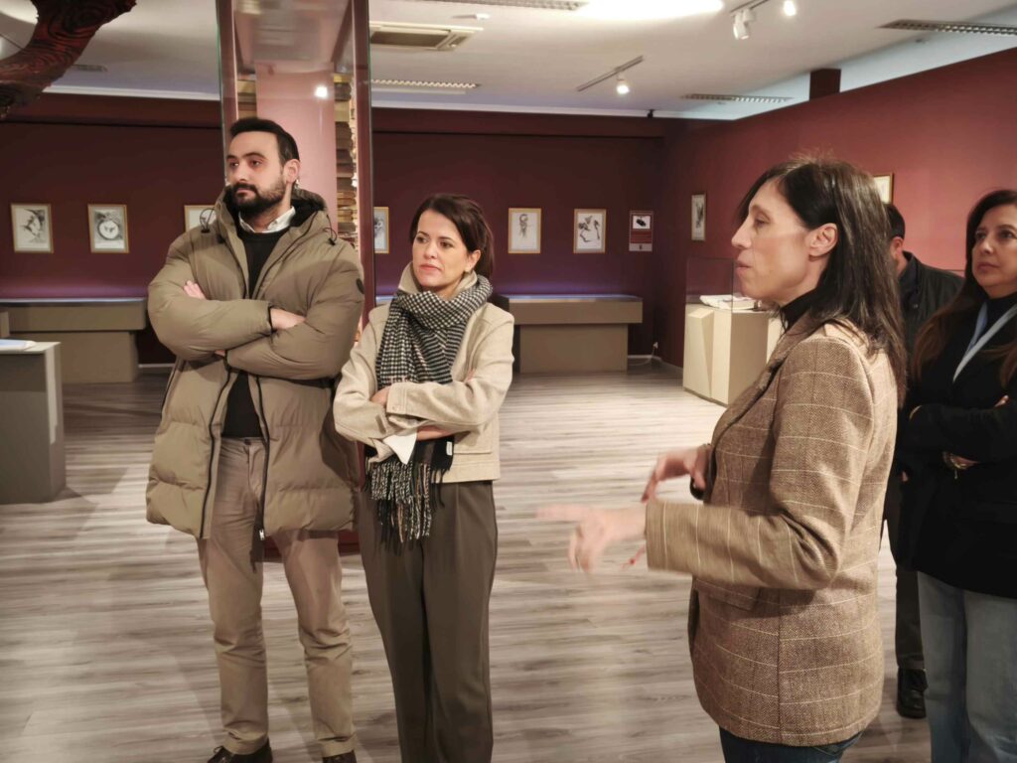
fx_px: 1087
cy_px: 382
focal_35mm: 37
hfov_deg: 50.1
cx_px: 508
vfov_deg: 38.7
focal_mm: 5.35
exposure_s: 1/33.3
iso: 800
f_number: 1.7
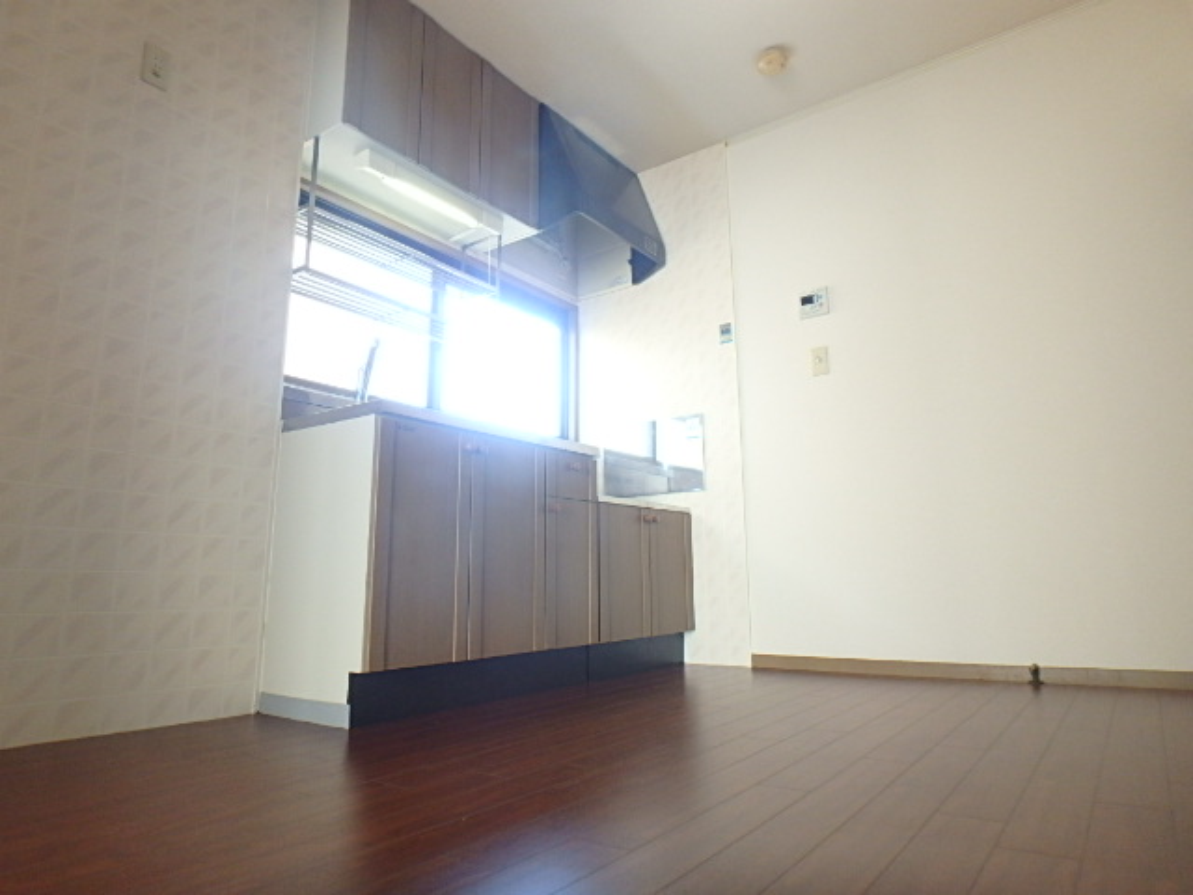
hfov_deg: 79.0
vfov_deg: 63.4
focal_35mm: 21
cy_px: 448
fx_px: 724
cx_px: 596
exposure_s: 1/30
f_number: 3.5
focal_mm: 3.7
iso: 320
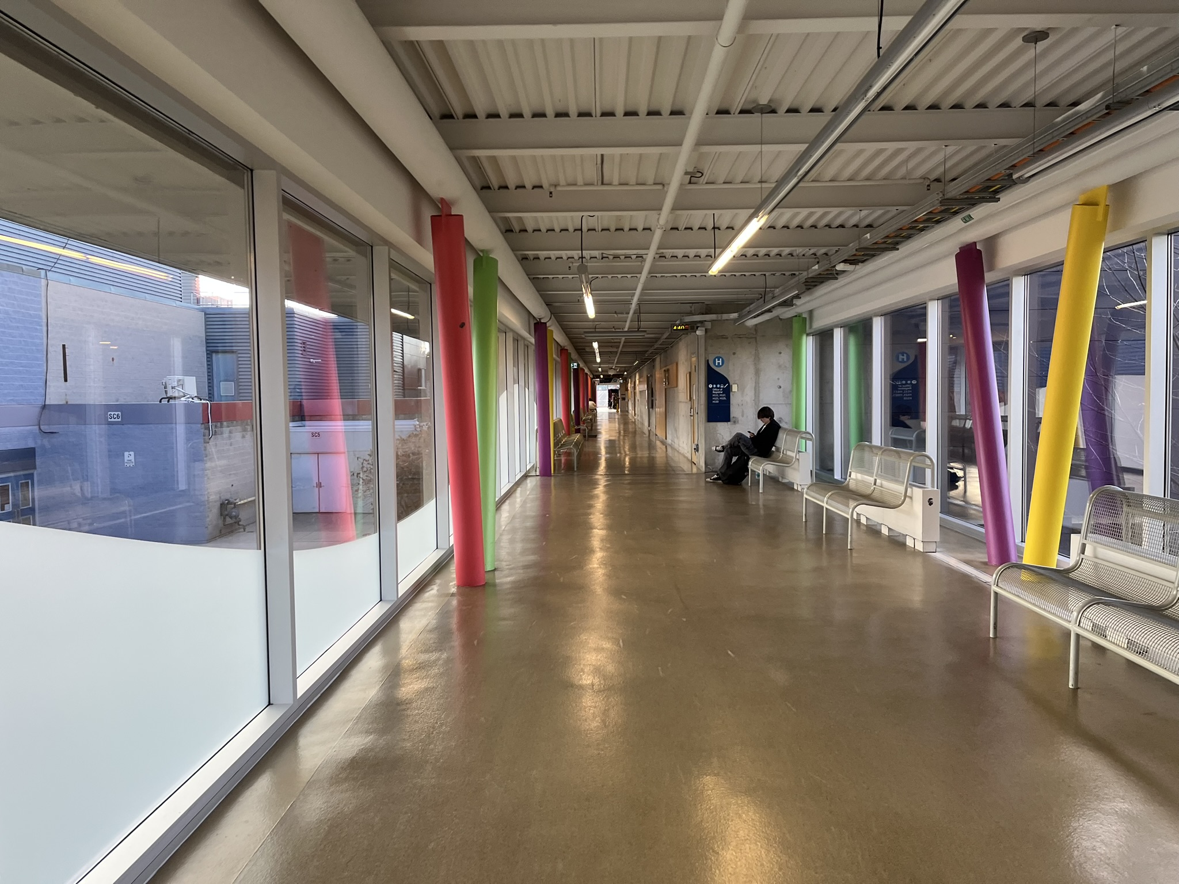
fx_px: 886
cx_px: 590
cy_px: 442
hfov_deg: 67.3
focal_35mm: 26
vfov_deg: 53.1
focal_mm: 5.1
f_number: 1.6
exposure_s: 1/121
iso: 125
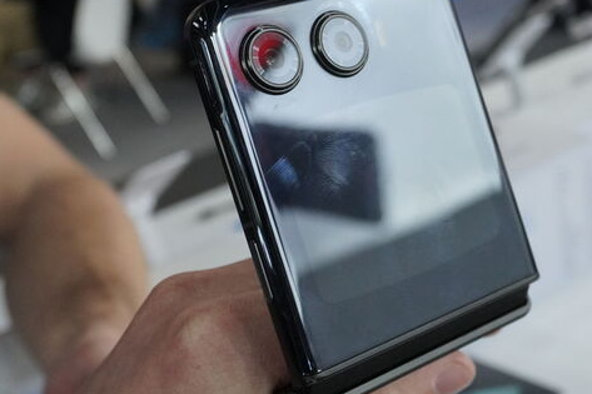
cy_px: 191
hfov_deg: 40.4
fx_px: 800
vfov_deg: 27.7
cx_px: 357
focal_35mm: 49
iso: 2500
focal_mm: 25
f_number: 6.3
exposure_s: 1/160
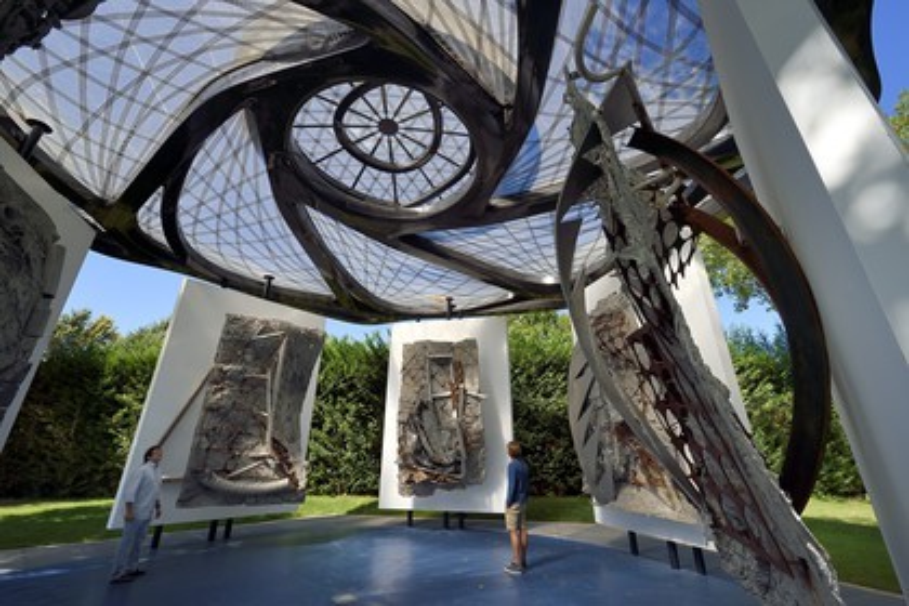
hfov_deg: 104.3
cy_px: 303
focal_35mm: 14
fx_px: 353
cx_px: 454
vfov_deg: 81.2
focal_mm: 14
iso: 200
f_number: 11
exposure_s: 1/160
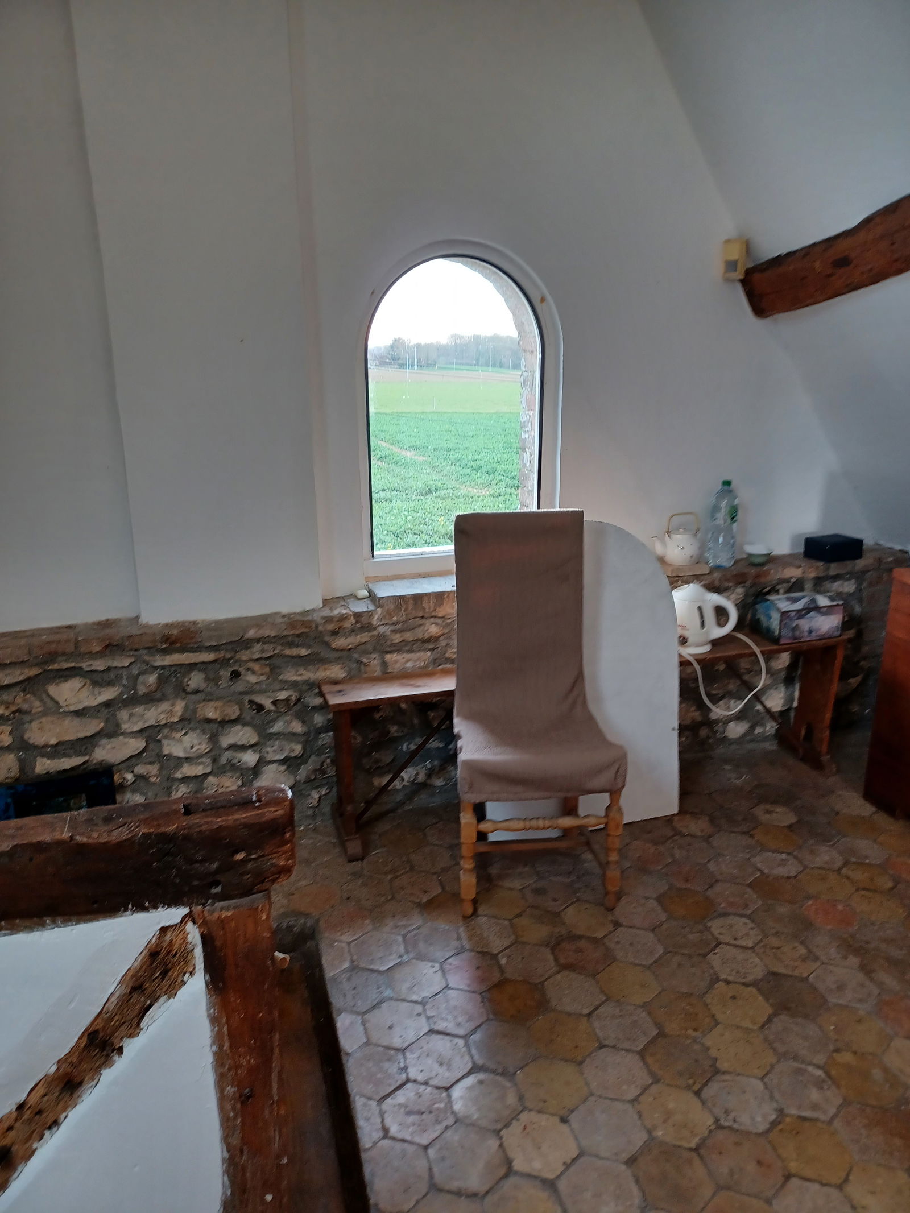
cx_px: 455
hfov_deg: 54.9
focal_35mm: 25
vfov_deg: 69.4
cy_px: 606
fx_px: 876
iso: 320
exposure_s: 1/50
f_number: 1.8
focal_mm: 4.6
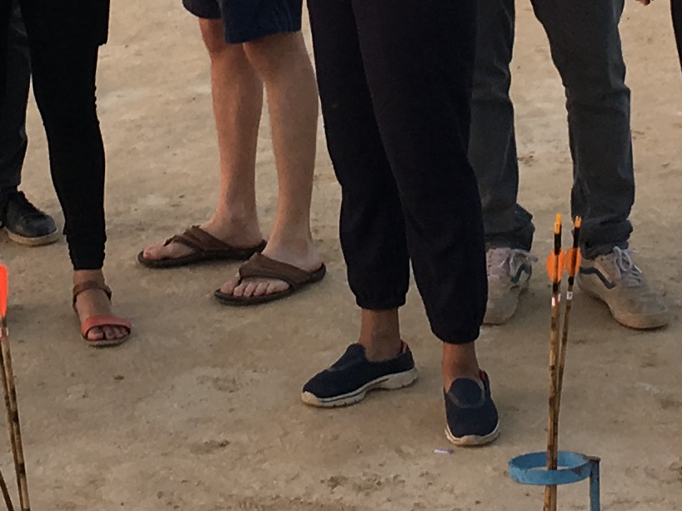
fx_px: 2817
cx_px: 395
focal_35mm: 143
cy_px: -303
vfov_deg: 10.0
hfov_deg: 13.8
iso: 25
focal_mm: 4.15
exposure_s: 1/100
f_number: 2.2
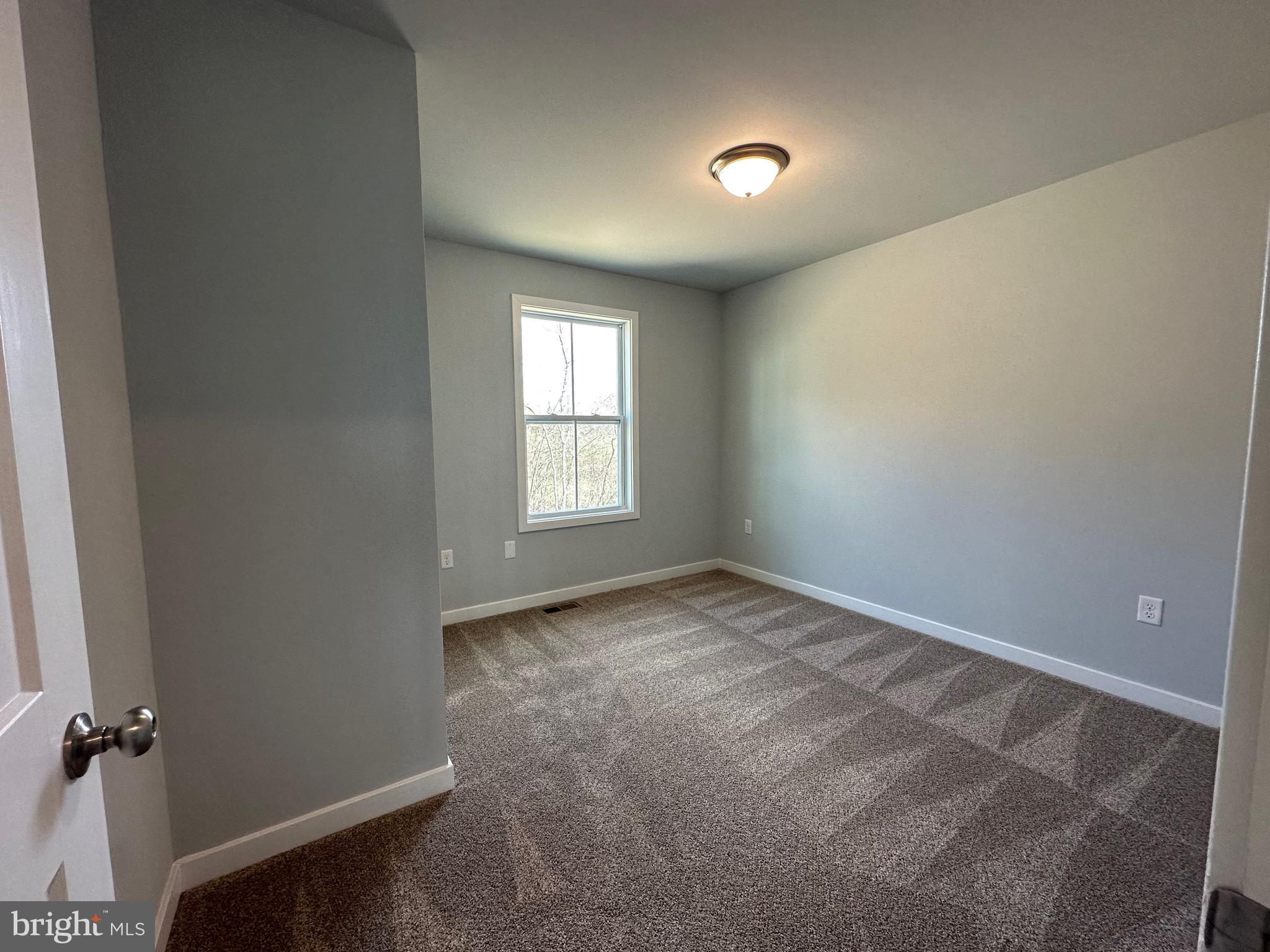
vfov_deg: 85.7
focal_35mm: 14
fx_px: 514
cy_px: 476
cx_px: 635
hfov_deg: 102.1
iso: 160
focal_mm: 2.22
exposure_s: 1/120
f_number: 2.2
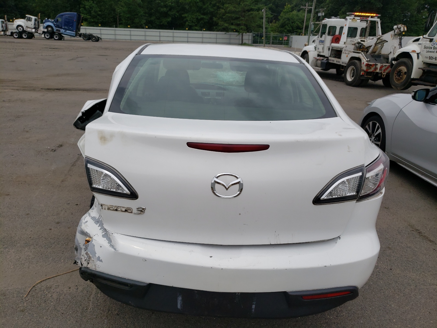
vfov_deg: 53.1
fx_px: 328
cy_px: 164
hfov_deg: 67.3
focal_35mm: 26
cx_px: 218
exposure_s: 1/5000
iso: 50
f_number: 1.5
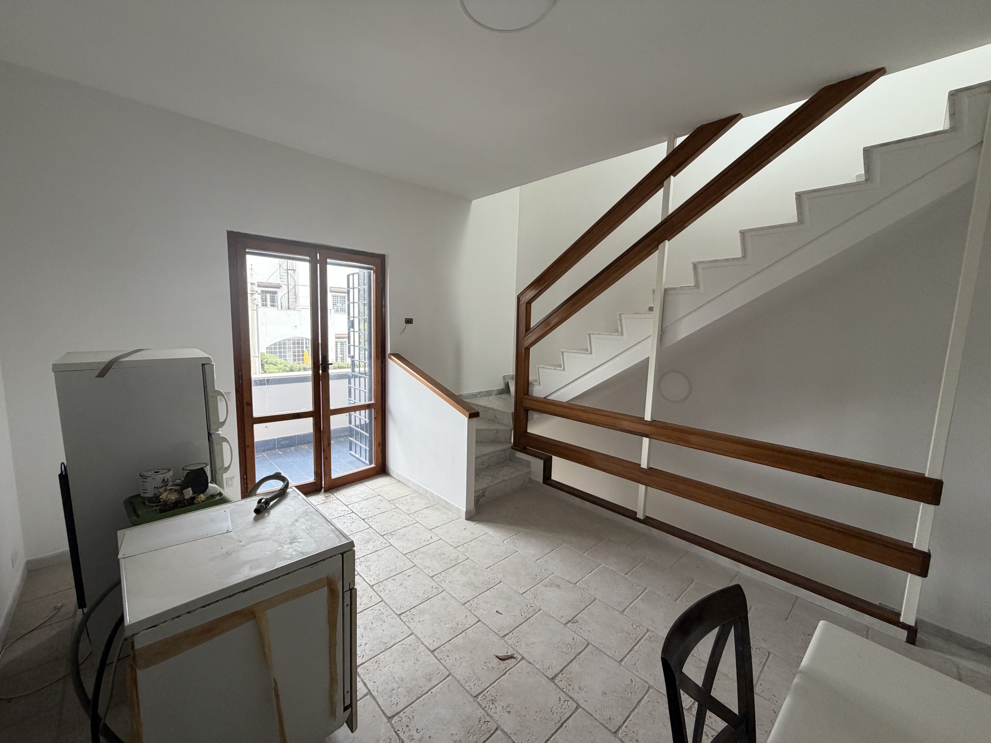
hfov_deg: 102.1
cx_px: 496
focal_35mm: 14
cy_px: 372
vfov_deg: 85.7
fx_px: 401
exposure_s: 1/121
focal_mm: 2.22
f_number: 2.2
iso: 200
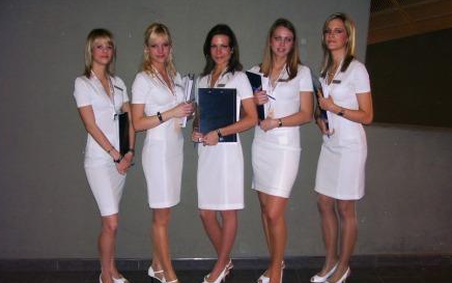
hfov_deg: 52.7
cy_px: 153
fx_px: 456
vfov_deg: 34.5
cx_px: 226
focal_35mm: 37
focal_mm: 5.6
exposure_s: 1/60
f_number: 2.7
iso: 125
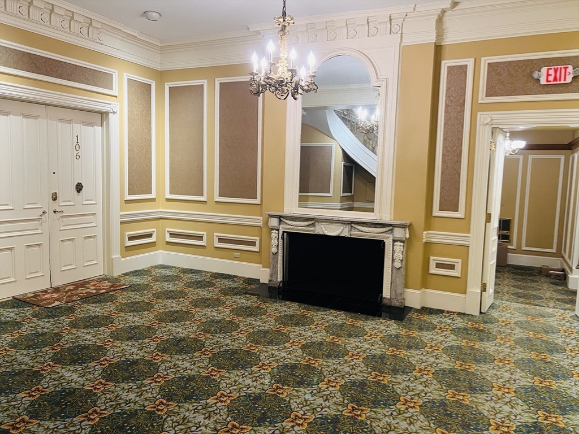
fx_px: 435
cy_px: 217
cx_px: 290
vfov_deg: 53.1
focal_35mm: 26
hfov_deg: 67.3
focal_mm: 5.7
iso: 160
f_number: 1.5
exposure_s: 1/60
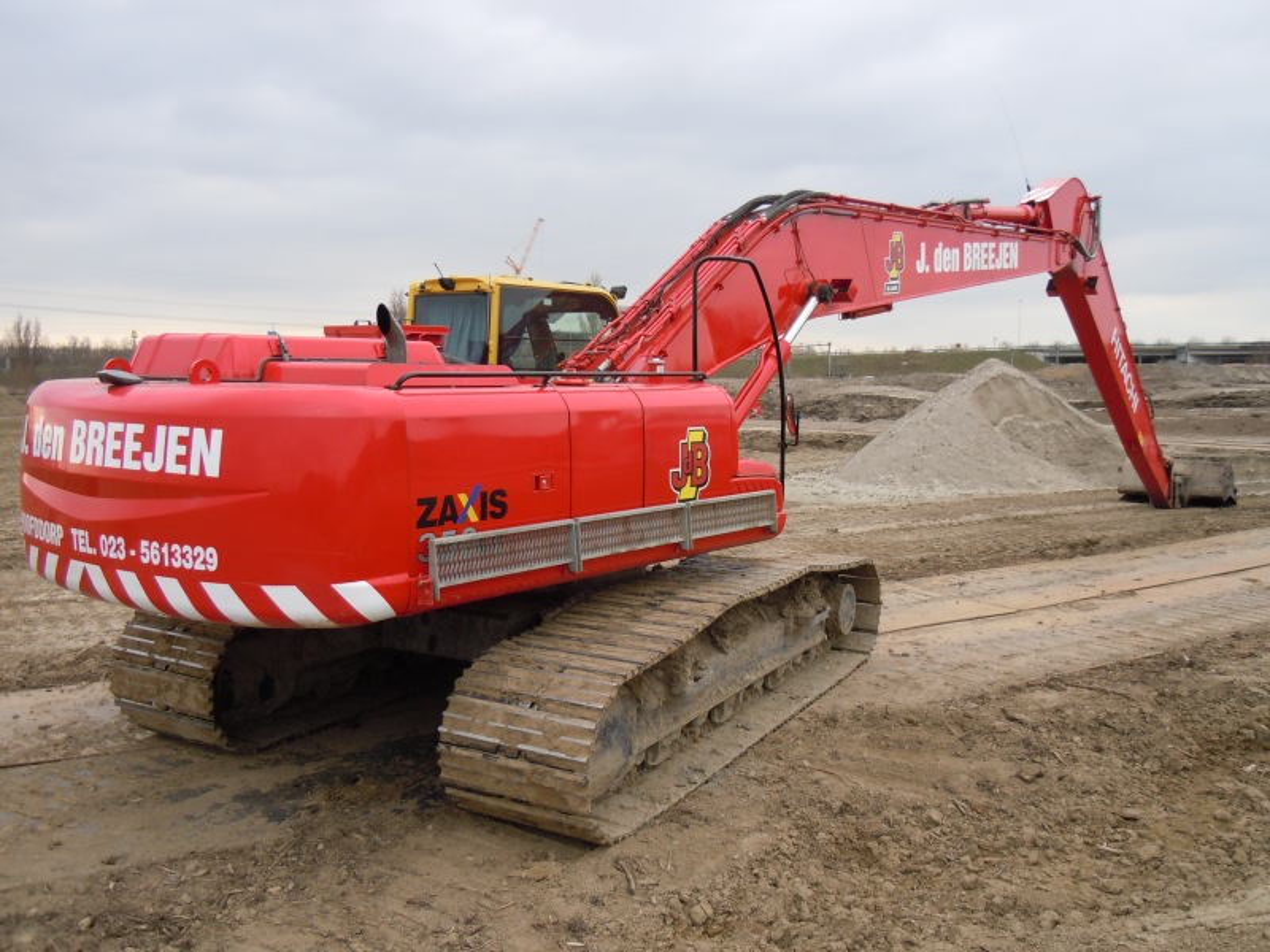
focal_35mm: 30
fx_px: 1101
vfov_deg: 46.8
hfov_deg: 60.0
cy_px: 476
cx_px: 635
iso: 100
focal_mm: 5.4
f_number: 3.5
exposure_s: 1/100
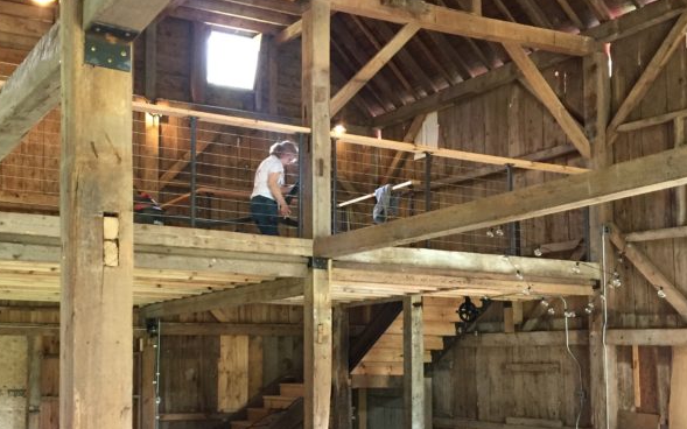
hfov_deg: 42.4
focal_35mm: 47
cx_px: 265
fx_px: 880
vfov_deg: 27.2
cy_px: 305
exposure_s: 1/30
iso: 200
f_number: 2.2
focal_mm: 4.15
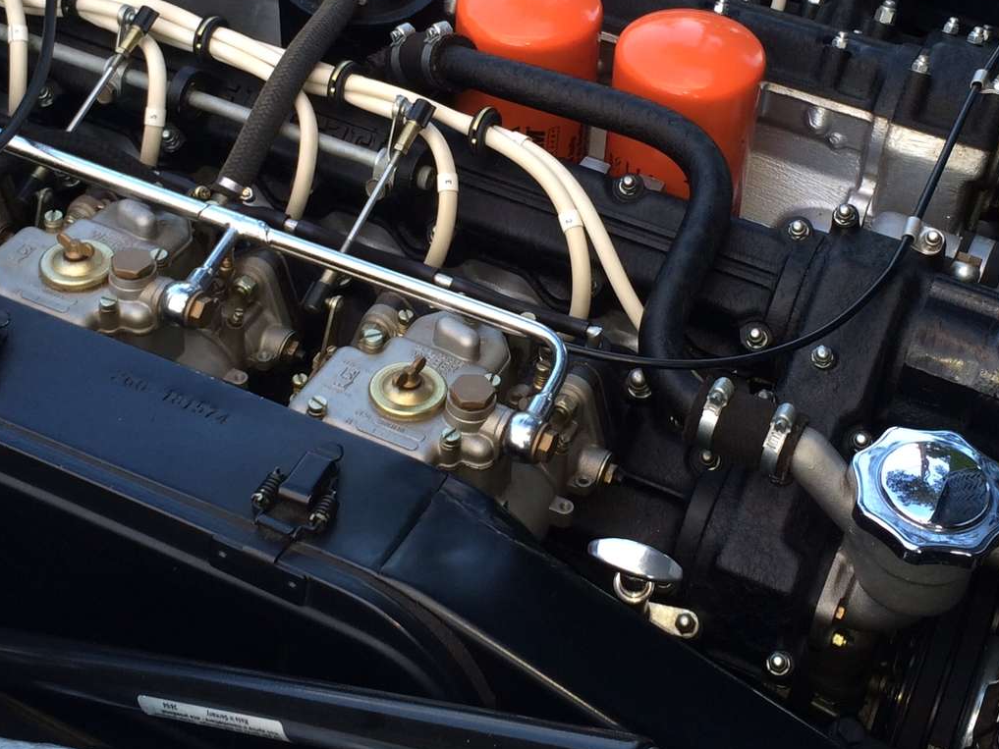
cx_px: 533
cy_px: 218
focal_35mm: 59
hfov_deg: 32.7
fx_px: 1703
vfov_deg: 24.6
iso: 32
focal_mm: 4.12
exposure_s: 1/31
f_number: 2.2
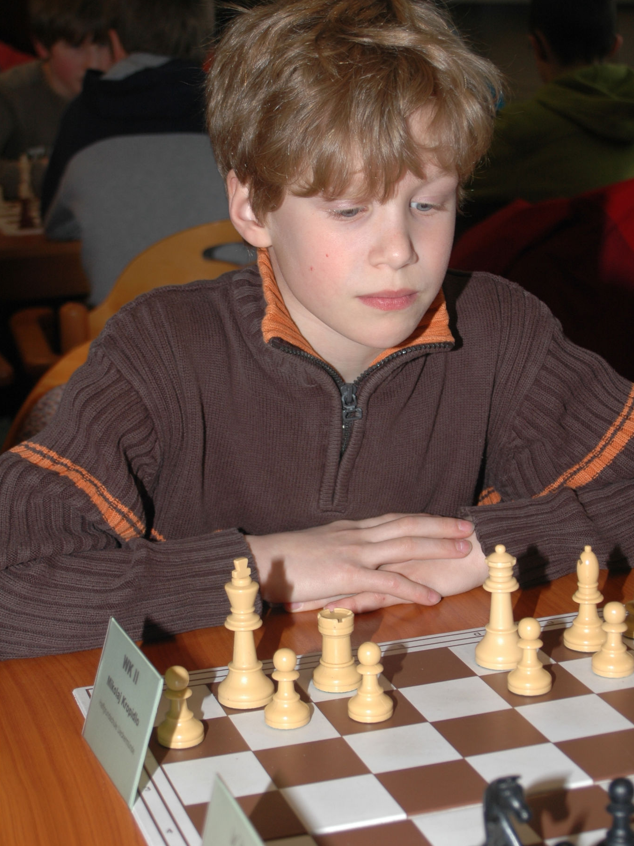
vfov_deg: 26.5
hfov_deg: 20.0
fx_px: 1796
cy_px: 454
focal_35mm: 74
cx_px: 317
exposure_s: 1/60
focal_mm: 45
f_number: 5.6
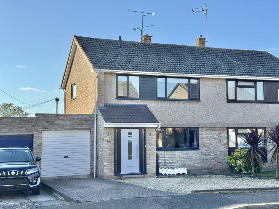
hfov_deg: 39.7
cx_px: 140
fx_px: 387
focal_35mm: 48
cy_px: 104
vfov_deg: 30.3
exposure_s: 1/3096
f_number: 1.78
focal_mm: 6.76
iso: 64
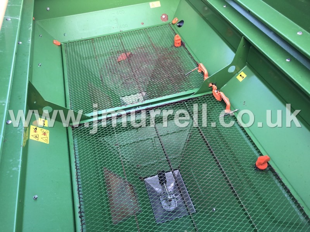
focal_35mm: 28
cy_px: 116
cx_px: 155
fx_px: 251
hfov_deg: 63.4
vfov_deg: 49.7
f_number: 1.8
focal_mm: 3.99
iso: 25
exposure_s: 1/30
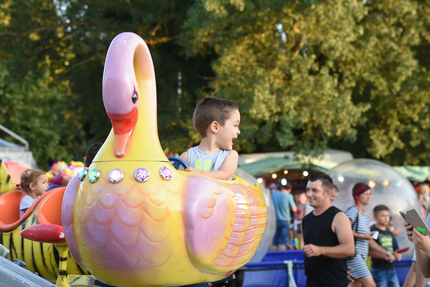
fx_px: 1254
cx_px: 215
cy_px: 144
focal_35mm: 105
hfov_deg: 19.5
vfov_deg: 13.0
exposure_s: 1/400
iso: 500
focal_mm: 70
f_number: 5
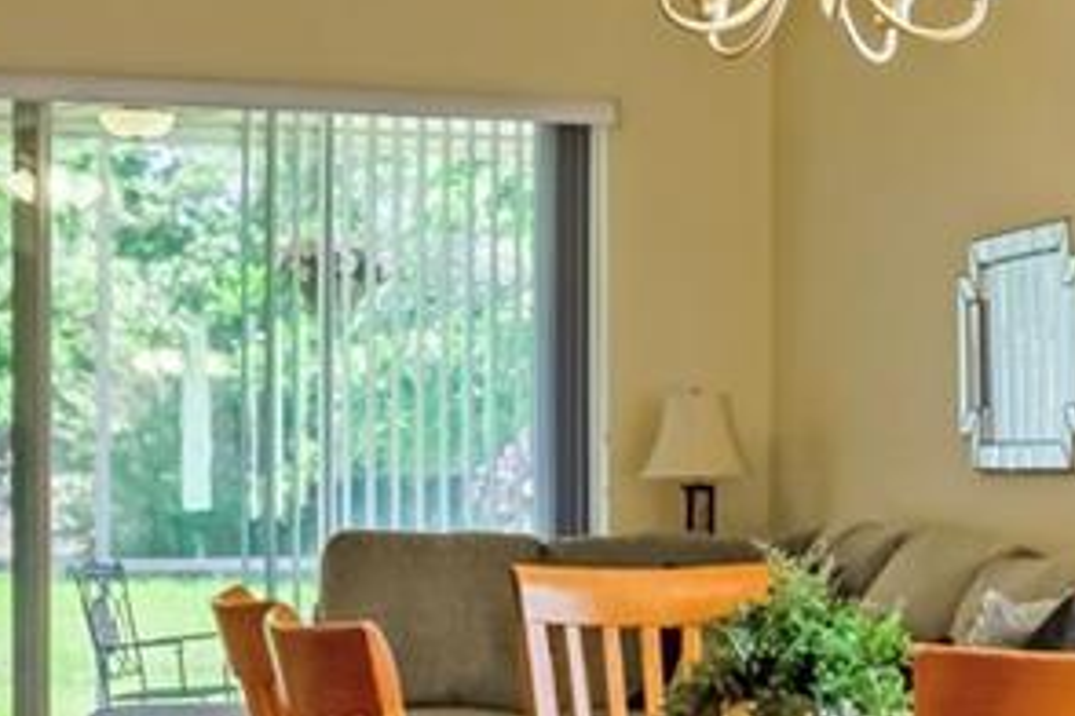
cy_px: 446
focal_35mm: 90
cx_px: 1002
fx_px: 2679
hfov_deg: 22.1
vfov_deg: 15.2
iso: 250
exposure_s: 1/400
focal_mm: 11
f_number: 9
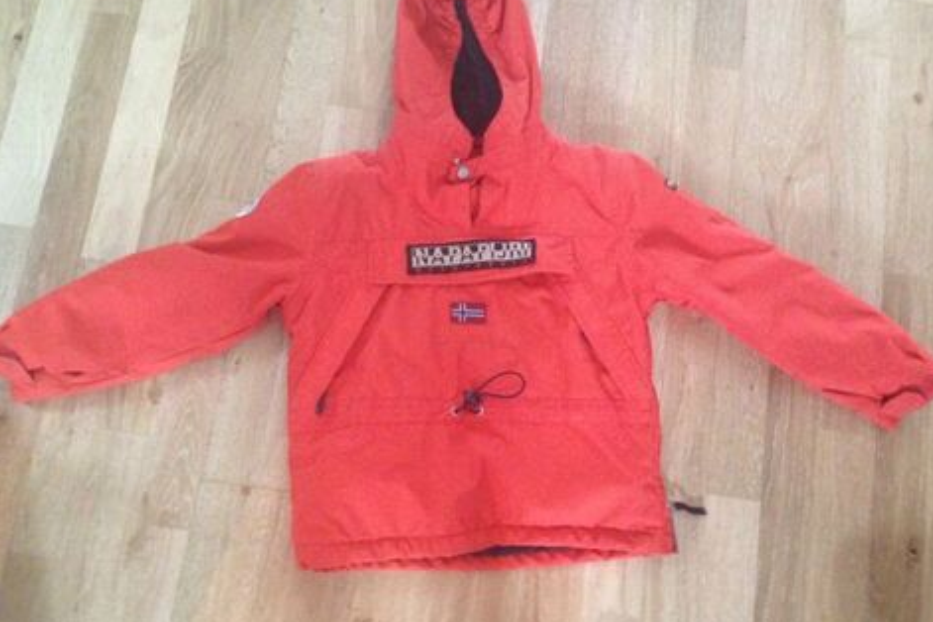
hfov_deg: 54.4
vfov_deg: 37.8
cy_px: 293
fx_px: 907
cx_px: 473
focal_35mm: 35
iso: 500
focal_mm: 4.12
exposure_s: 1/15
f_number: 2.4
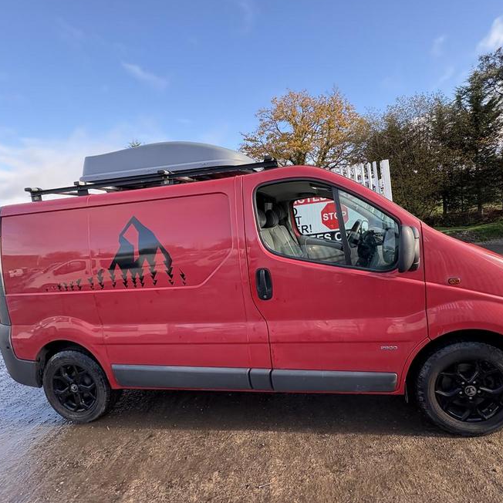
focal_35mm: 17
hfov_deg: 83.4
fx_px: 279
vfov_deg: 84.0
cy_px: 248
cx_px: 289
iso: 64
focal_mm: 2.22
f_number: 2.2
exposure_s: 1/257
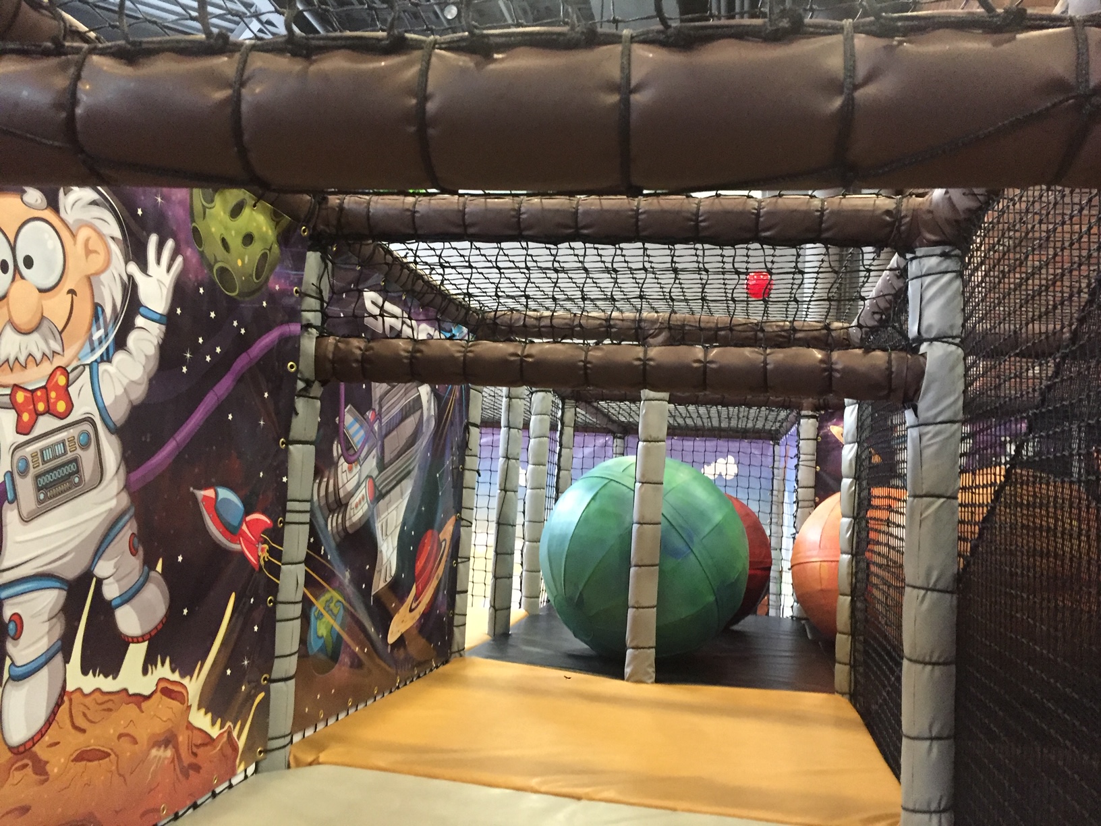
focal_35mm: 29
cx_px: 550
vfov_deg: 48.2
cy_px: 413
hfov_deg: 61.7
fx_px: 922
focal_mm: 4.15
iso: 250
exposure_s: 1/15
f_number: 2.2
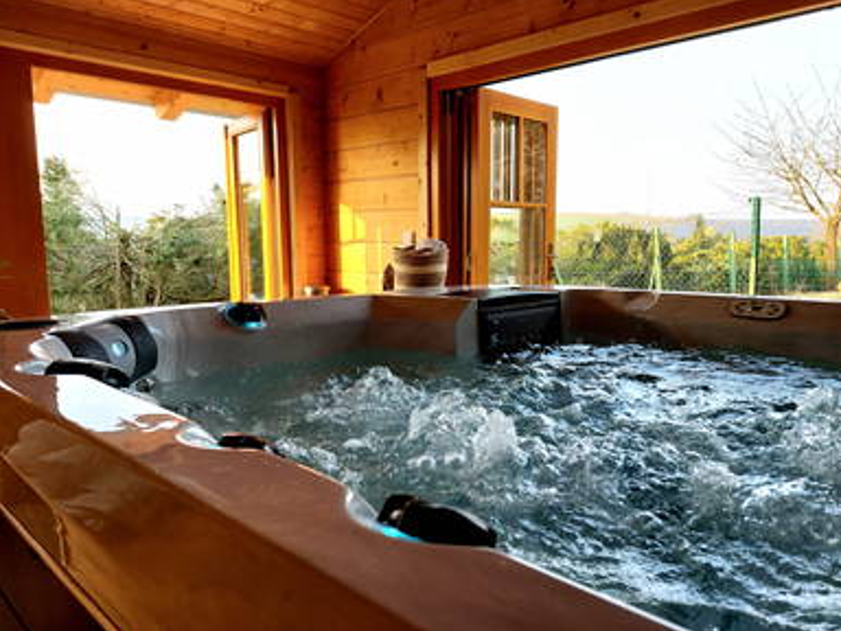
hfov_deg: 69.4
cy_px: 305
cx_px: 436
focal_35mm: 25
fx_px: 607
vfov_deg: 54.9
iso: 40
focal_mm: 5.23
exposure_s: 1/120
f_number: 1.8
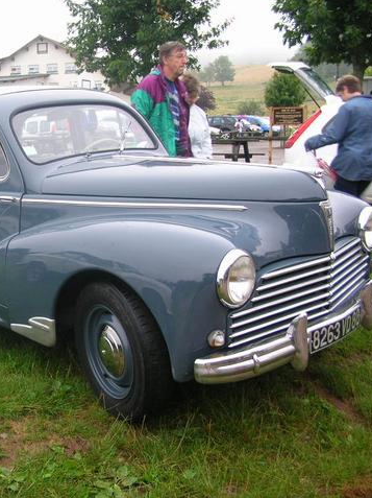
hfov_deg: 29.9
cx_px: 60
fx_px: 674
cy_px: 248
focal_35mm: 47
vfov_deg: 40.5
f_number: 2.8
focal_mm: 5.8
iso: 50
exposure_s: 1/39.1
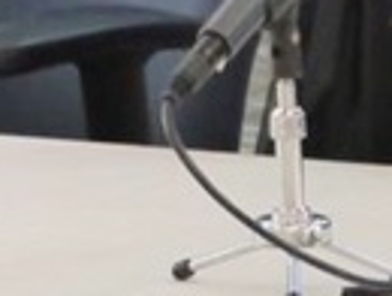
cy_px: -500
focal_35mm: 662
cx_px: 320
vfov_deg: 2.2
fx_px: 7511
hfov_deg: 3.0
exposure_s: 1/40
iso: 800
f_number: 5.6
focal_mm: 42
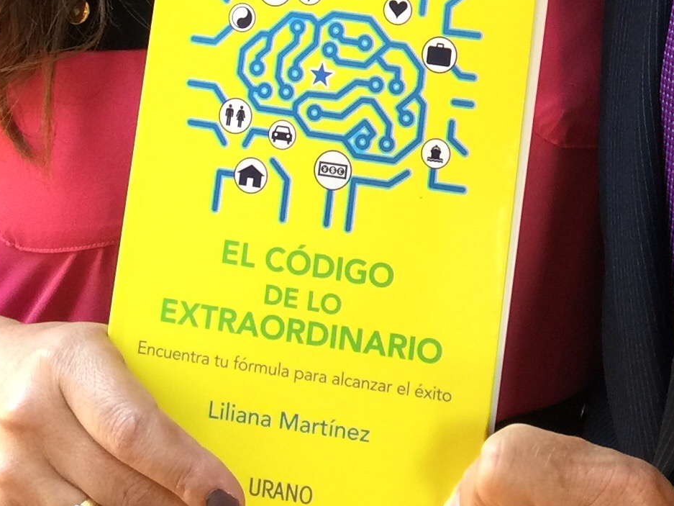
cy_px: -363
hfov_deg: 19.1
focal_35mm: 101
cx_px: 588
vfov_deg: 13.4
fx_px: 1967
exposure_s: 1/30
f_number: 2.2
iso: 32
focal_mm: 4.15
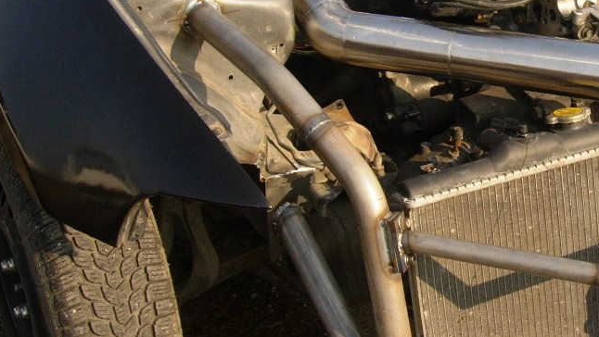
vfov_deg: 14.6
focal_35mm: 83
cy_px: 178
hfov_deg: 24.9
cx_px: 531
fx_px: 1319
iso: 64
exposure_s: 1/1024
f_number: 2.8
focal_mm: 7.8
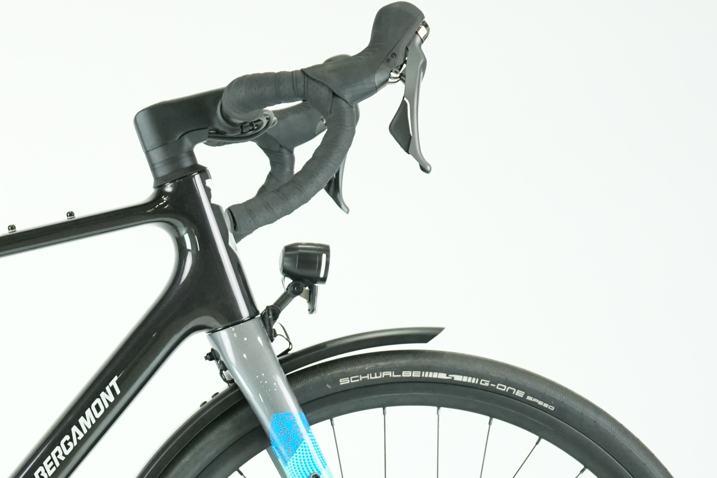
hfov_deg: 14.9
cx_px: -90
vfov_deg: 10.2
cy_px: 482
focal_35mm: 134
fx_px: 2668
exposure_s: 1/200
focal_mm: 57
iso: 2500
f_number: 5
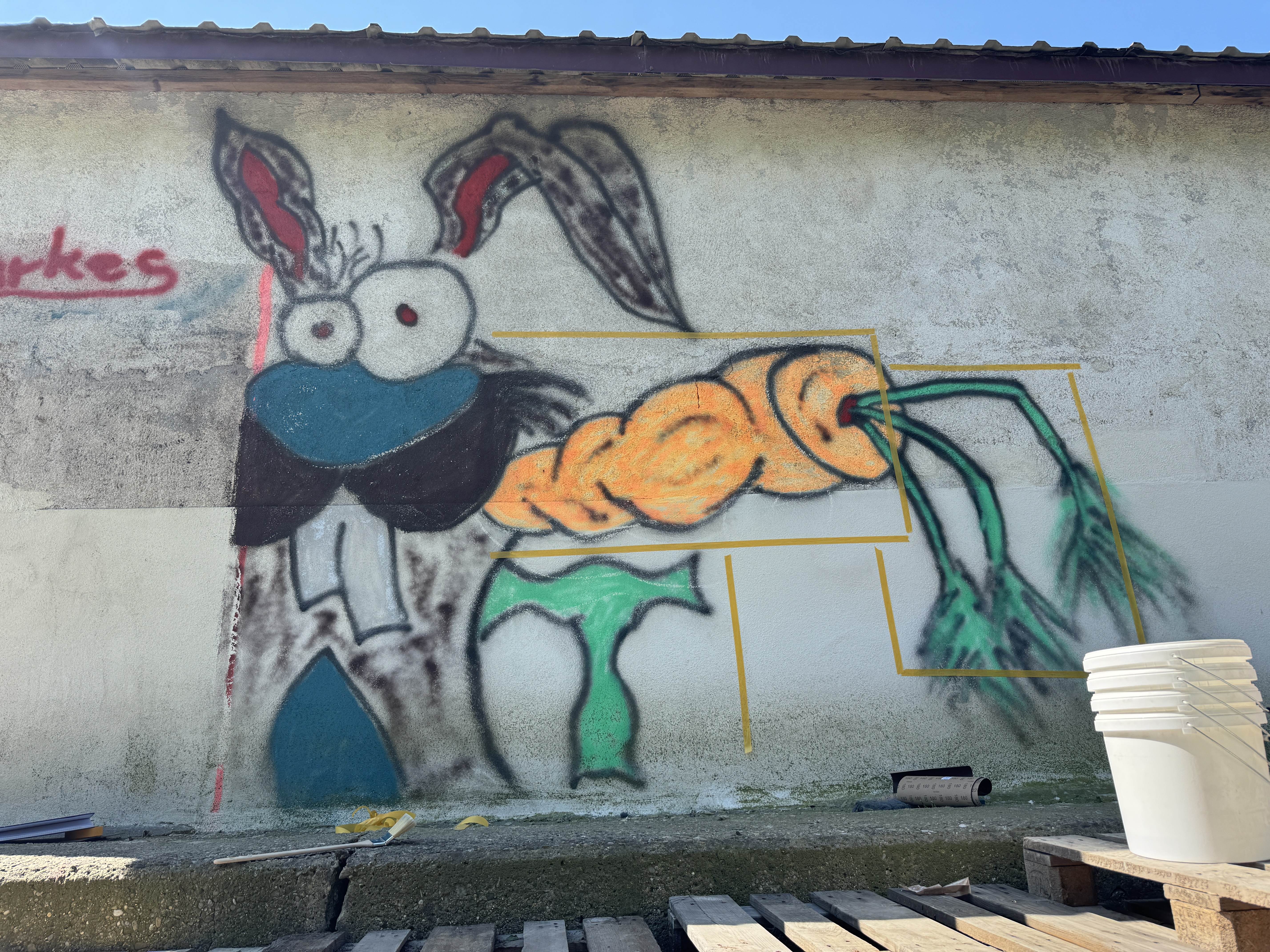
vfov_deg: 56.8
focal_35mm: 24
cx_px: 635
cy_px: 476
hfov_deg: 71.6
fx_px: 881
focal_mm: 6.76
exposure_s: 1/1285
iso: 80
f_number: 1.78
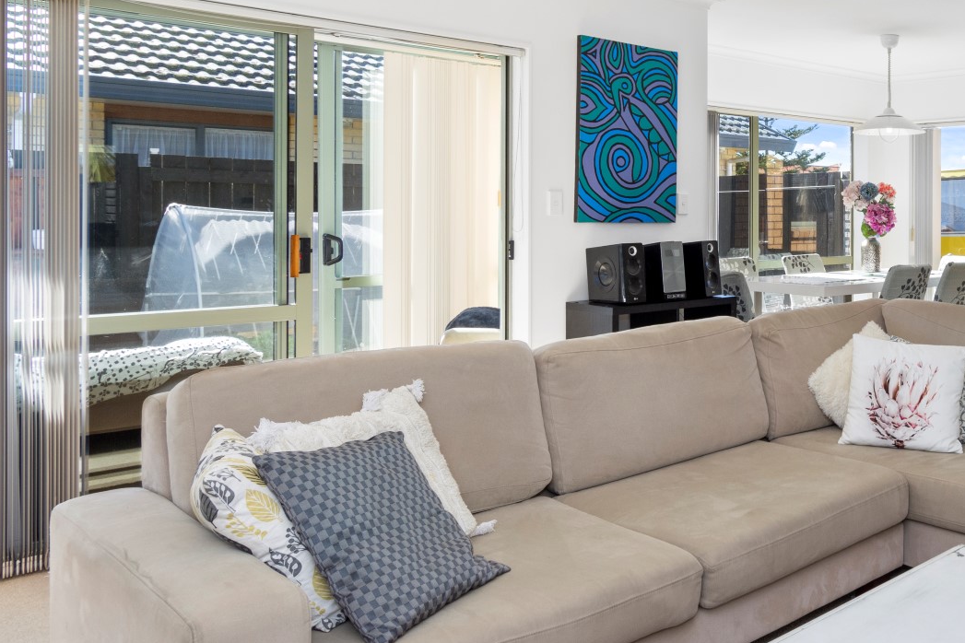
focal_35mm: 33
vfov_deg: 39.2
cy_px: 189
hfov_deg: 52.1
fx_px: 885
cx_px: 823
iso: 250
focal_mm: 12
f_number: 7.1
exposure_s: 1/100
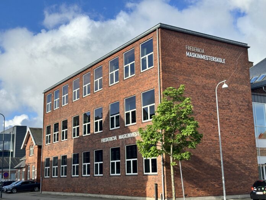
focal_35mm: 48
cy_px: 100
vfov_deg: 30.3
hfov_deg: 39.7
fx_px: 369
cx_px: 133
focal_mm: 6.86
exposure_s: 1/2976
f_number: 1.78
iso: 64
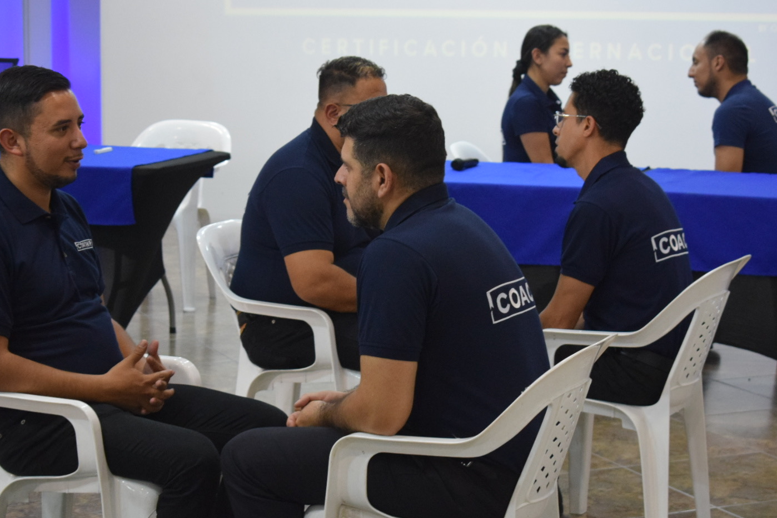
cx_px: 428
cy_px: 278
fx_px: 2063
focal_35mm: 96
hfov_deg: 21.3
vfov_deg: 14.3
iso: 2800
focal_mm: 55
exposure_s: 1/60
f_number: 5.6
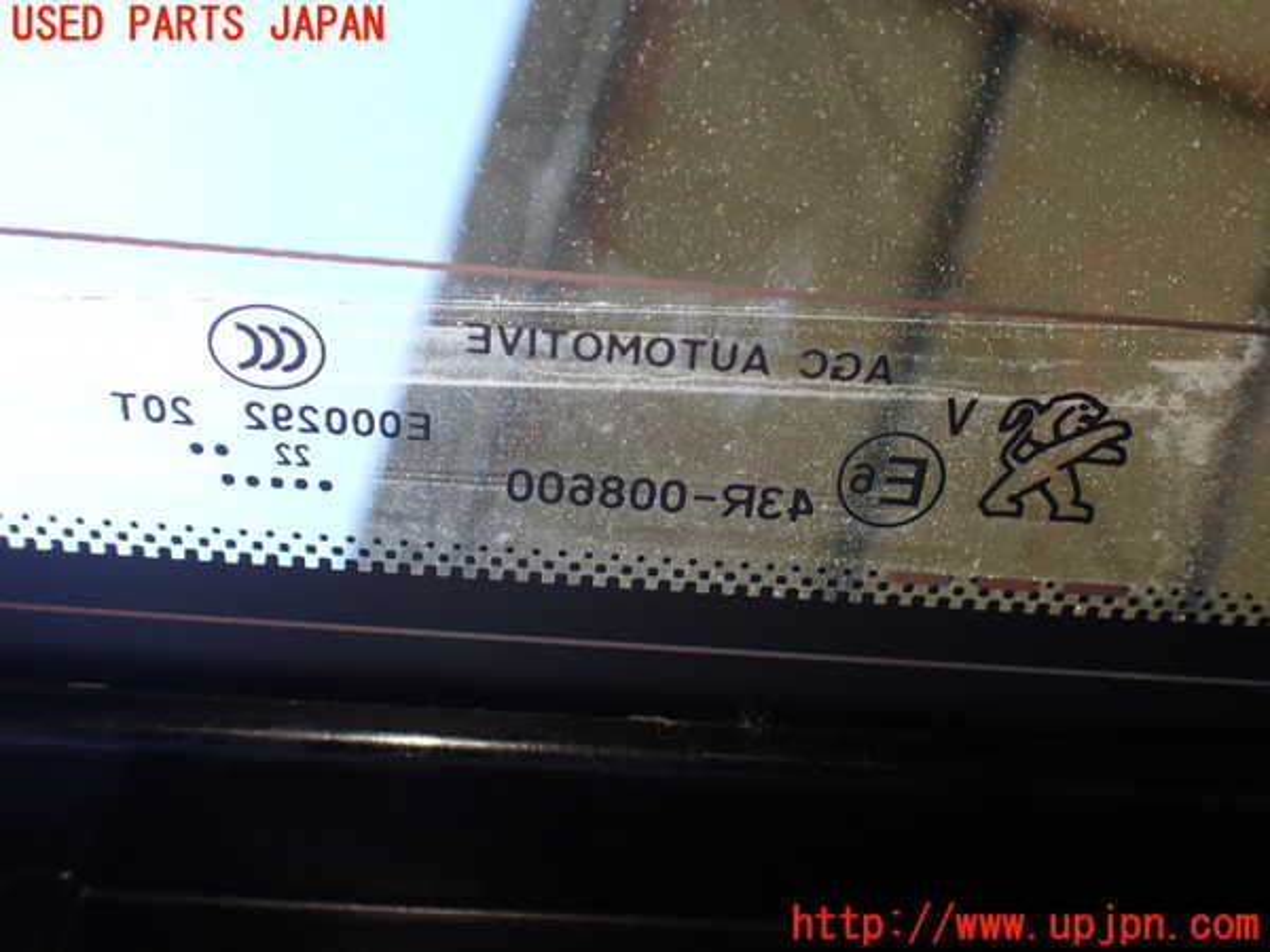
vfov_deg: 46.8
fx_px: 1101
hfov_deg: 60.0
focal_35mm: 30
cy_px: 476
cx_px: 635
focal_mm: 5.4
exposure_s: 1/125
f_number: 2.3
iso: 160
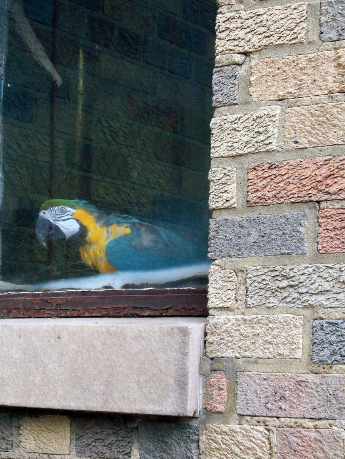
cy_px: 228
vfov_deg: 18.7
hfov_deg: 14.1
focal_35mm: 105
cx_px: 92
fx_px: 1395
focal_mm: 12.8
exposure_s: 1/71.5
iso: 137
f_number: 4.2
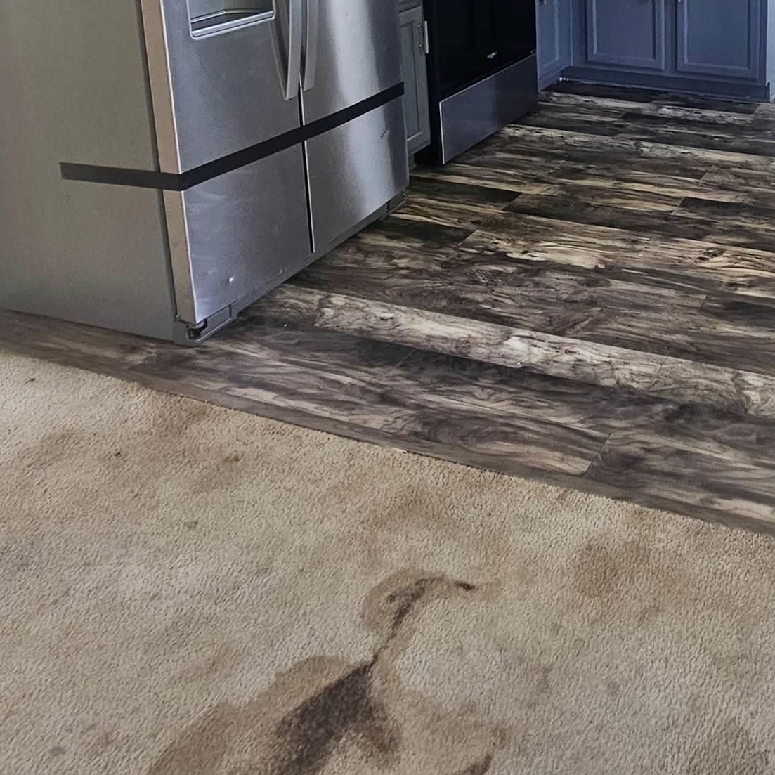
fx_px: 811
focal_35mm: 32
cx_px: 778
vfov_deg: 42.7
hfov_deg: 43.6
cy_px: -28
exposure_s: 1/60
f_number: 2.2
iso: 160
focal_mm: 2.2
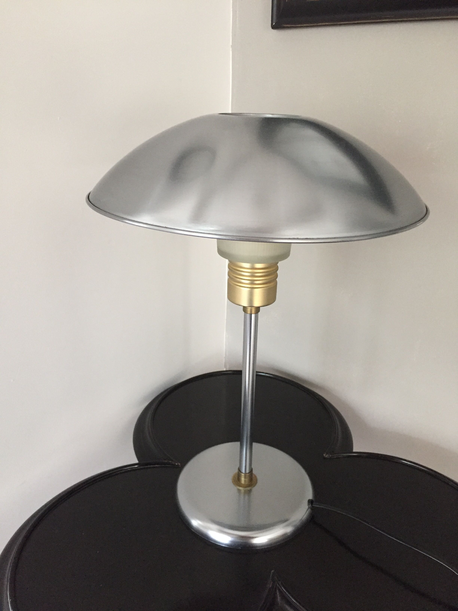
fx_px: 512
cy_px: 306
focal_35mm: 29
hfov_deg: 48.2
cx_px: 229
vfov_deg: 61.7
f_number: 2.2
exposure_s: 1/20
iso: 250
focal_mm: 4.15
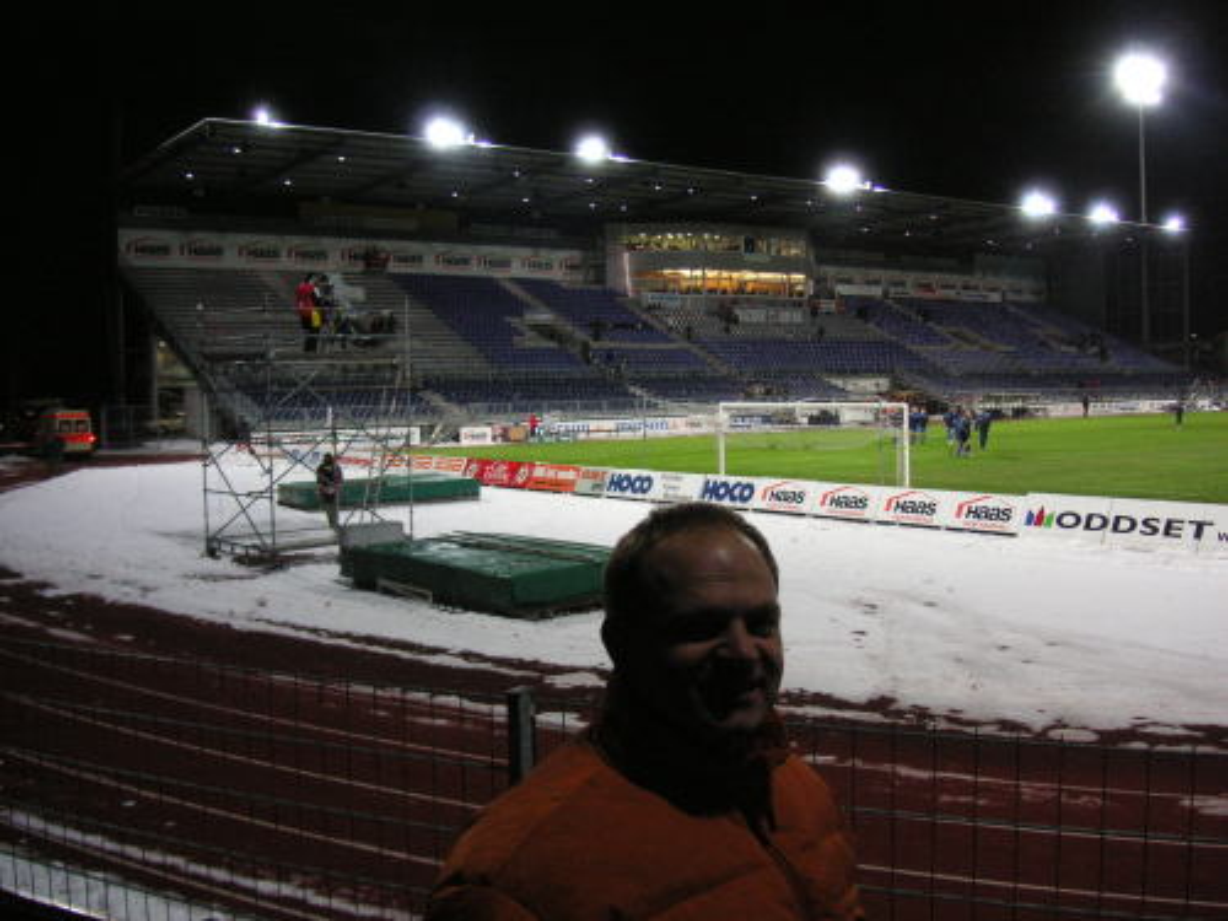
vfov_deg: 38.7
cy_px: 460
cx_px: 614
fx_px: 1313
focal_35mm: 37
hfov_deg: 50.1
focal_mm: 6.1
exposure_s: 1/45
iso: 125
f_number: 2.8
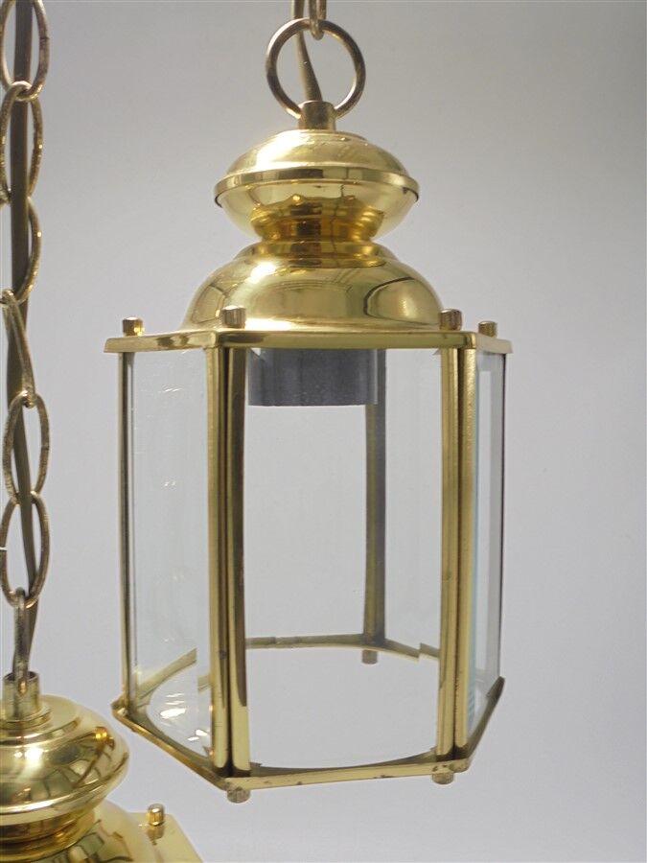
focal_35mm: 34
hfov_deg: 41.8
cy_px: 432
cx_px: 324
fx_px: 847
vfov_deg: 54.0
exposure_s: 1/40
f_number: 4
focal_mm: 6.1
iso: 100
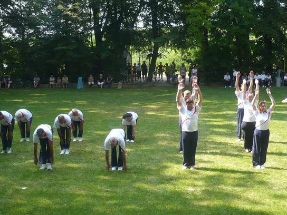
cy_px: 107
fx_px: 448
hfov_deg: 35.5
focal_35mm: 54
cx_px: 153
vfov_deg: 27.0
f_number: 2.9
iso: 100
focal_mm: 6
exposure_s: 1/250
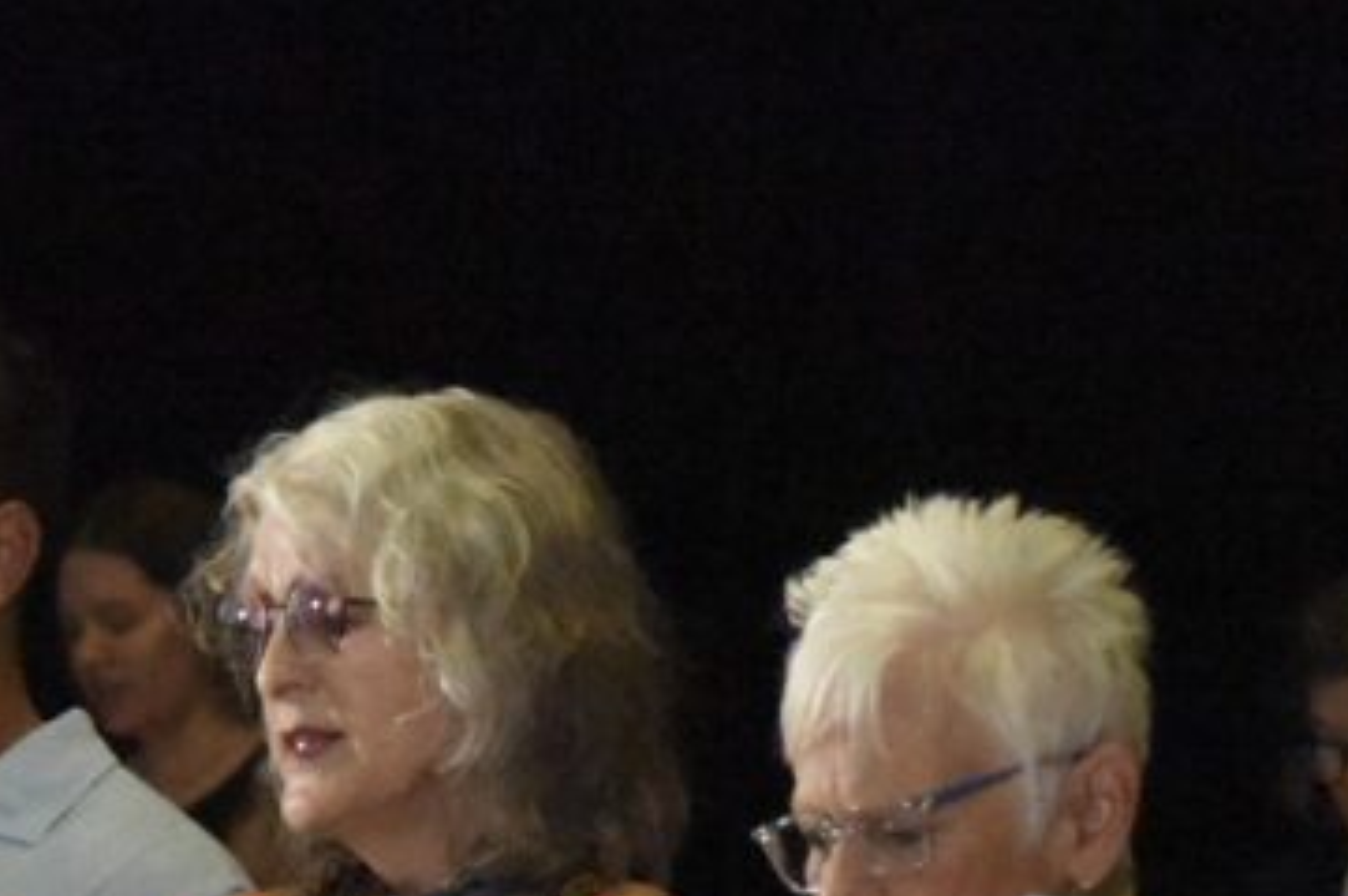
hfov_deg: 6.0
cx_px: 1161
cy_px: 1094
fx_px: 12757
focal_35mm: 341
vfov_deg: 4.0
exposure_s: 1/320
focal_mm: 120
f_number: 9
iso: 25600
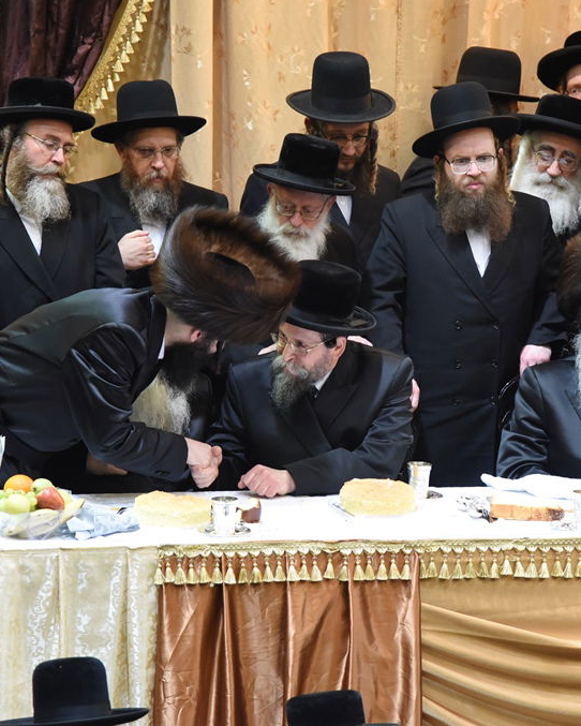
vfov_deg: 12.9
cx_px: 294
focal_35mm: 149
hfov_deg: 10.4
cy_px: 362
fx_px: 3201
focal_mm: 105
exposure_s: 1/125
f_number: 4.5
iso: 3200
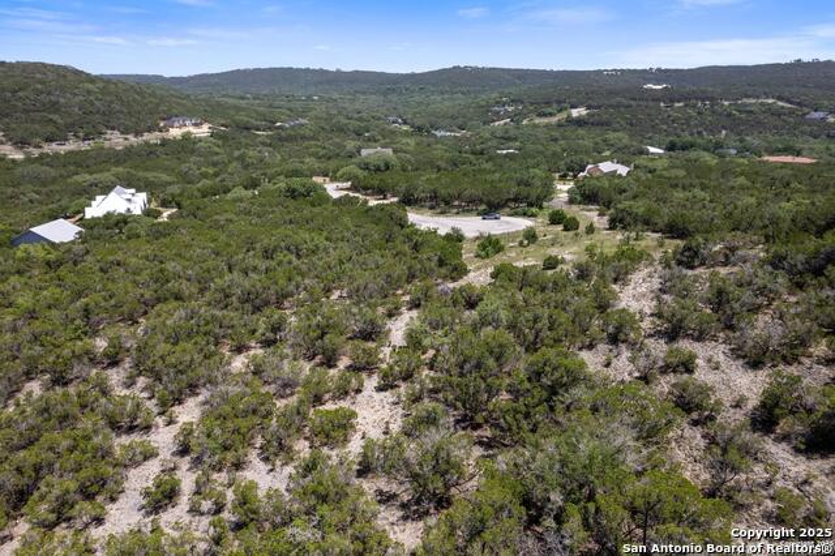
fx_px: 510
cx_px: 418
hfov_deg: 78.6
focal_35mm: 22
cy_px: 278
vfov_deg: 57.2
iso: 130
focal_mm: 8.38
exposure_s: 1/125
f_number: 2.8
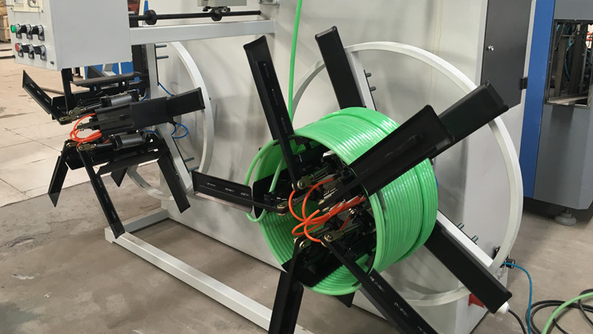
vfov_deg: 36.3
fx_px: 503
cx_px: 294
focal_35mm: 32
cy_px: 114
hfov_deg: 61.0
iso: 80
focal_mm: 4.15
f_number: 2.2
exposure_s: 1/33
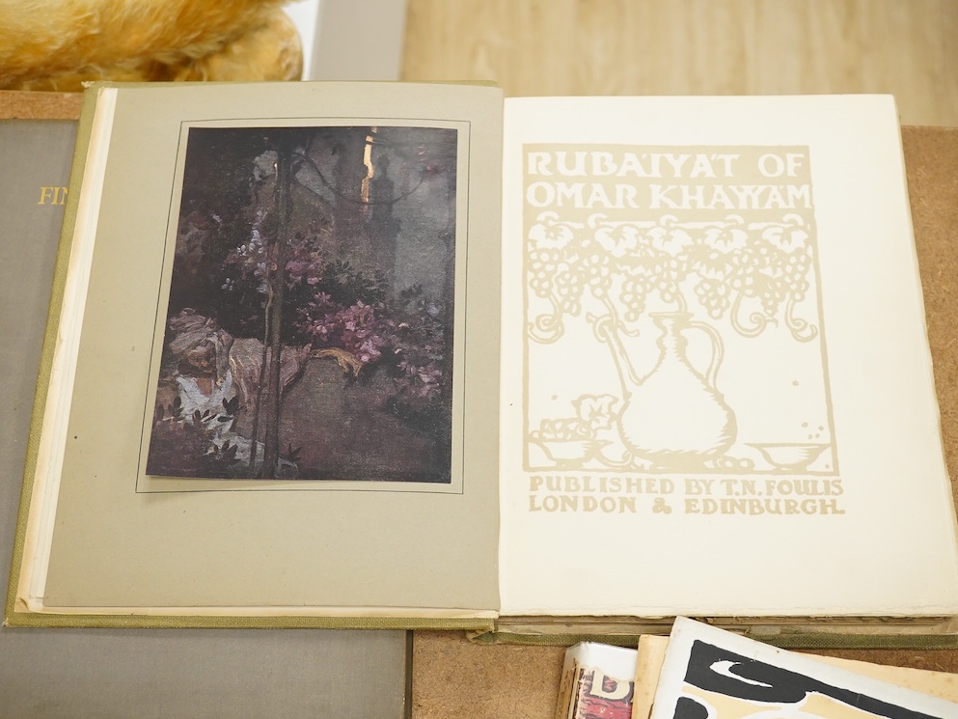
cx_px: 488
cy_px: 358
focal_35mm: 49
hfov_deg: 38.9
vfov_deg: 29.7
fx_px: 1356
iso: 2500
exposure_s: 1/200
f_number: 8
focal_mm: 30
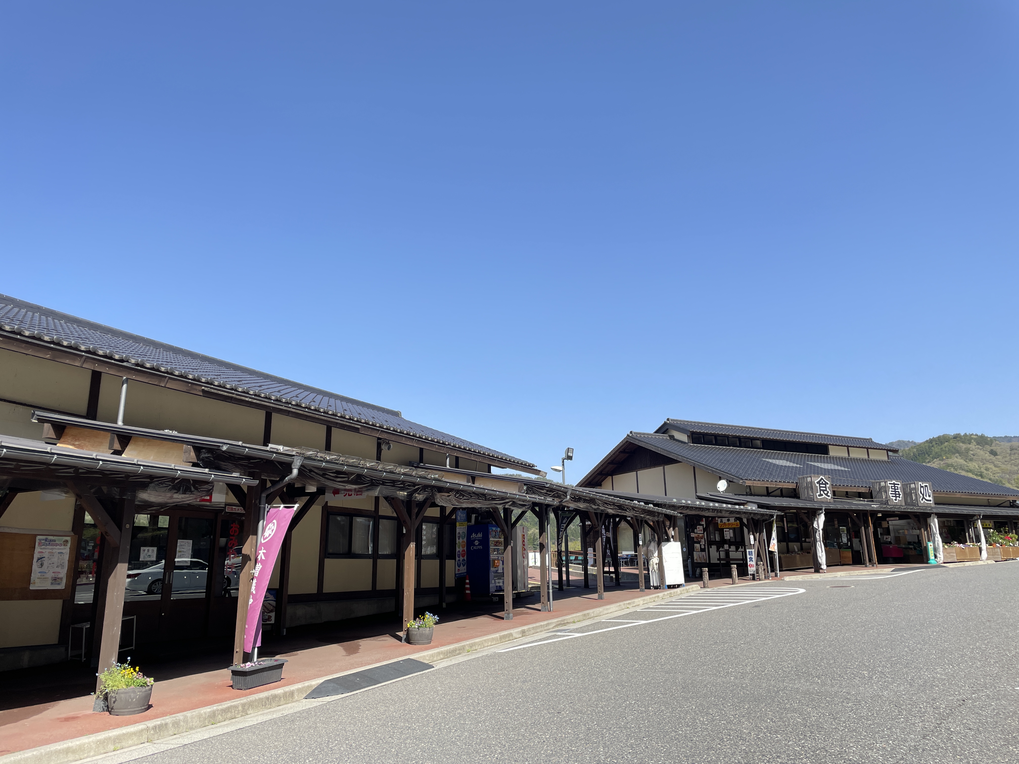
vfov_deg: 53.1
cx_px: 510
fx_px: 765
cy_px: 382
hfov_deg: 67.3
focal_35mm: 26
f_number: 1.6
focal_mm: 4.2
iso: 32
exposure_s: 1/1473
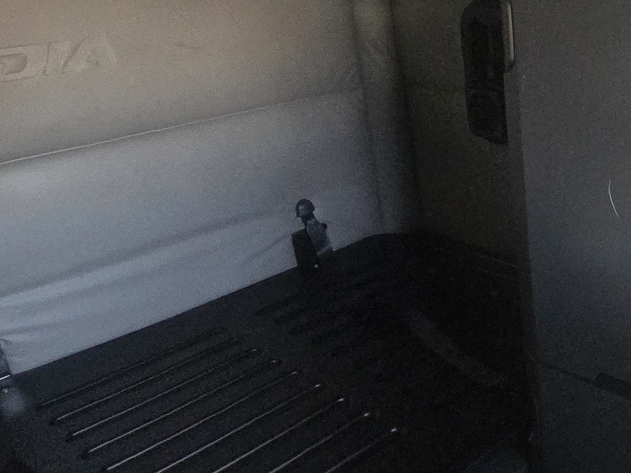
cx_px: 589
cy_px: 212
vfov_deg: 39.6
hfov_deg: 45.6
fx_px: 656
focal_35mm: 36
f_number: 2.2
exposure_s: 1/60
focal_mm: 2.2
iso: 500
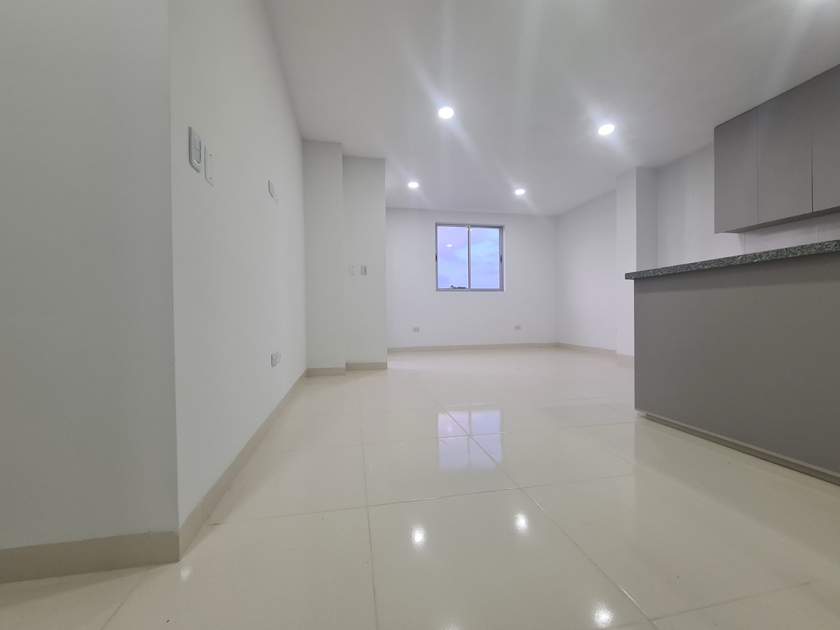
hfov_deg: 106.2
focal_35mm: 13
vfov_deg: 89.9
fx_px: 315
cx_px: 420
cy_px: 315
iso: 160
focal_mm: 2.2
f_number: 2.2
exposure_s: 1/60
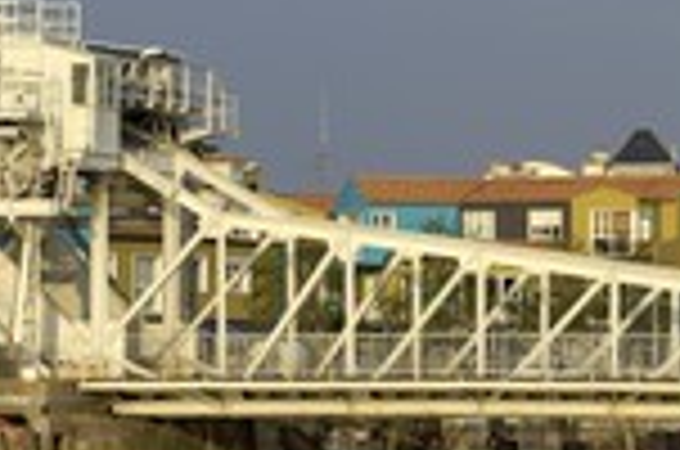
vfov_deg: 4.7
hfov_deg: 7.0
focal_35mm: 293
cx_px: 254
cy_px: 306
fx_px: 5523
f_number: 8
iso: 100
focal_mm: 70
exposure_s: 1/160
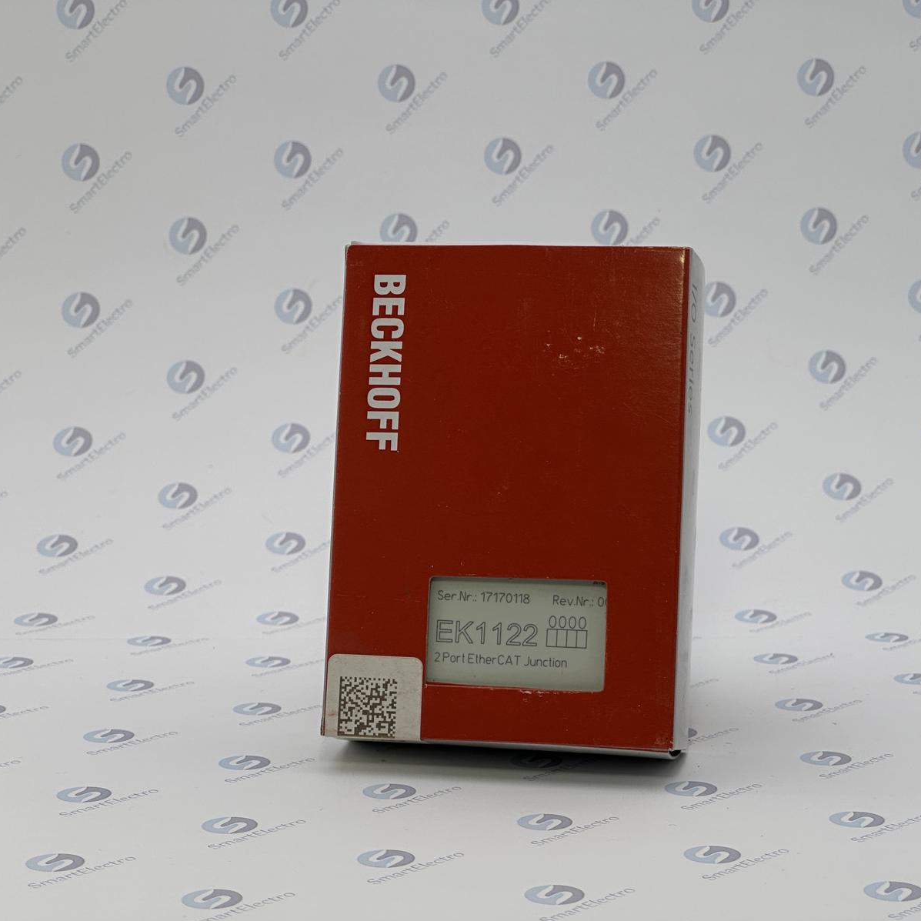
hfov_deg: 19.1
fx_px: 2739
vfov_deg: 19.1
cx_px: 532
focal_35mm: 91
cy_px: 461
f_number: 2.8
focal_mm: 9
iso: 32
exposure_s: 1/238
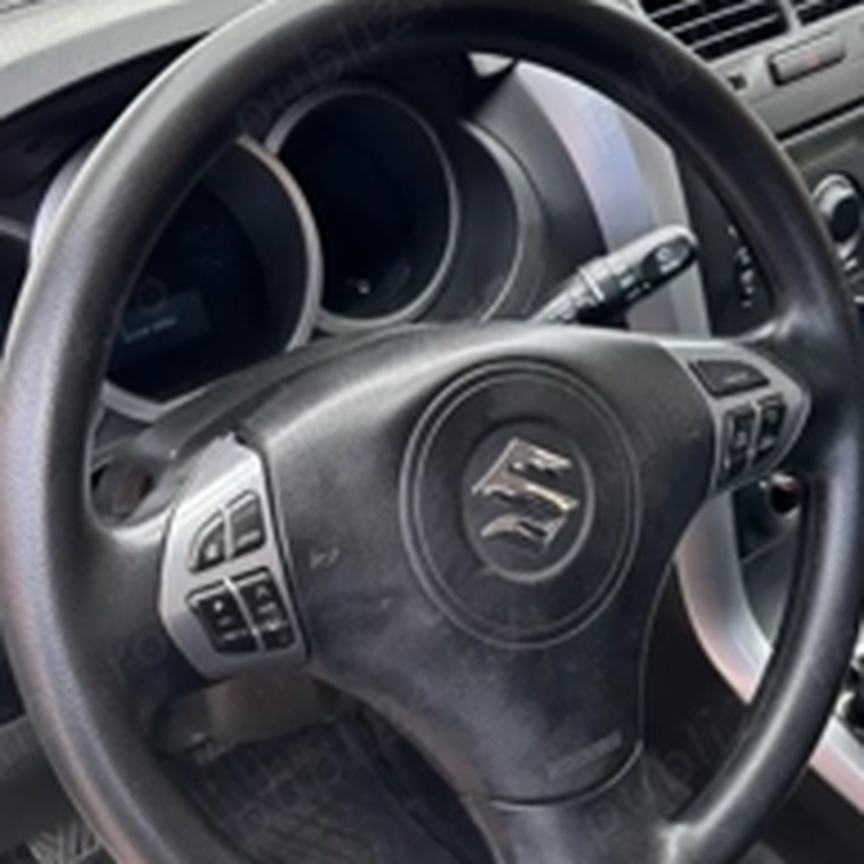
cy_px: 436
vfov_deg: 35.4
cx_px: 464
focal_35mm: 48
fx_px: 1355
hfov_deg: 35.3
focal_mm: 5.96
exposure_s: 1/150
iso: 40
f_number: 1.6
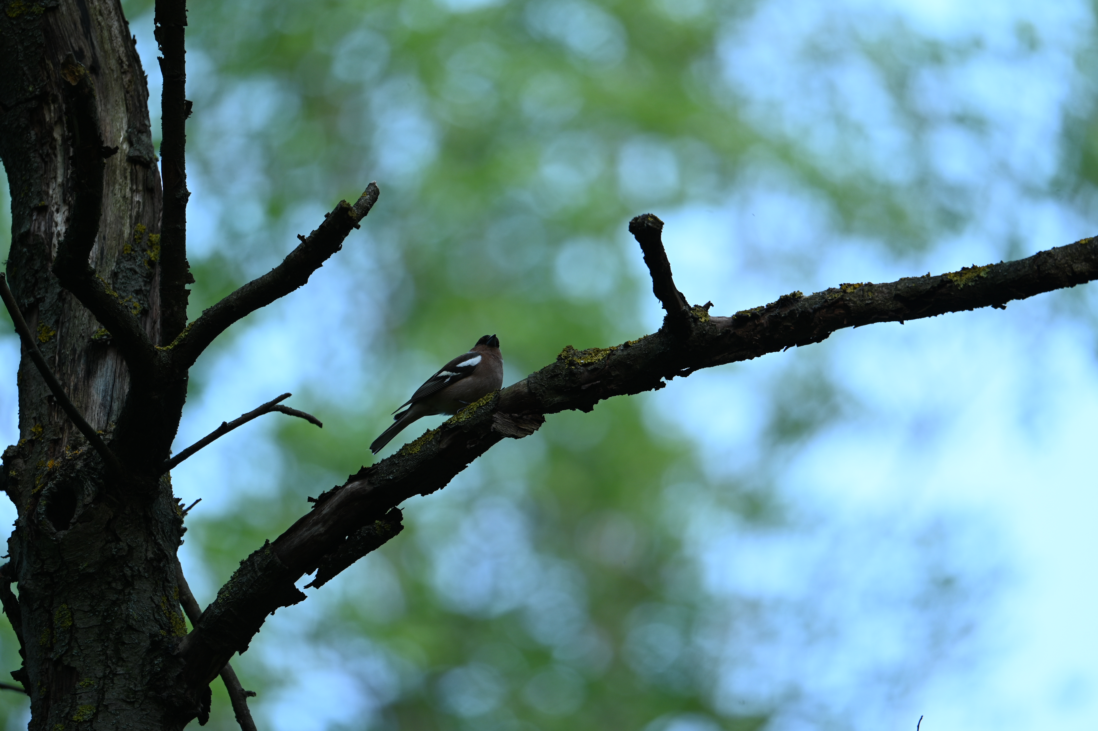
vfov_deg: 2.7
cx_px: 549
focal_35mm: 500
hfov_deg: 4.1
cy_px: 366
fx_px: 15240
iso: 220
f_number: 6.7
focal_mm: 500
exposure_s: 1/100
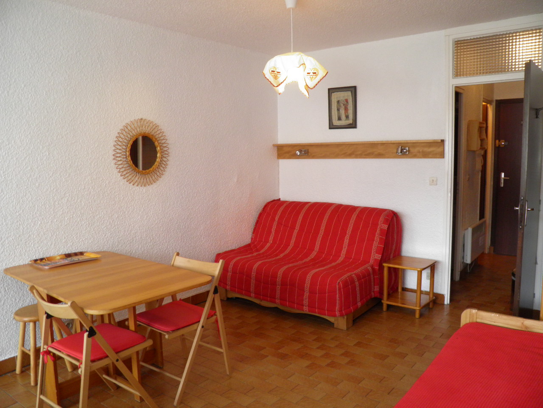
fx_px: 439
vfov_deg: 49.7
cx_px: 272
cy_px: 204
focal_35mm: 28
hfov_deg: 63.4
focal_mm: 4.9
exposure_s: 1/30
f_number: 2.8
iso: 125
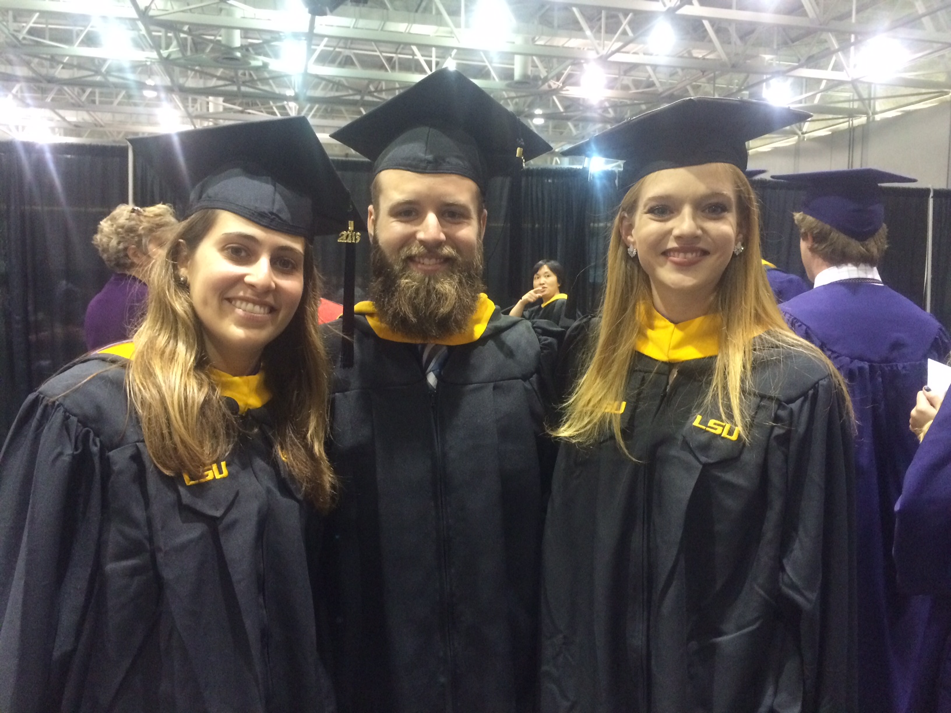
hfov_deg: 61.7
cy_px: 356
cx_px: 476
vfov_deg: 48.2
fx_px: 797
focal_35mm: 29
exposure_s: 1/30
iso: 320
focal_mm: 4.15
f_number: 2.2
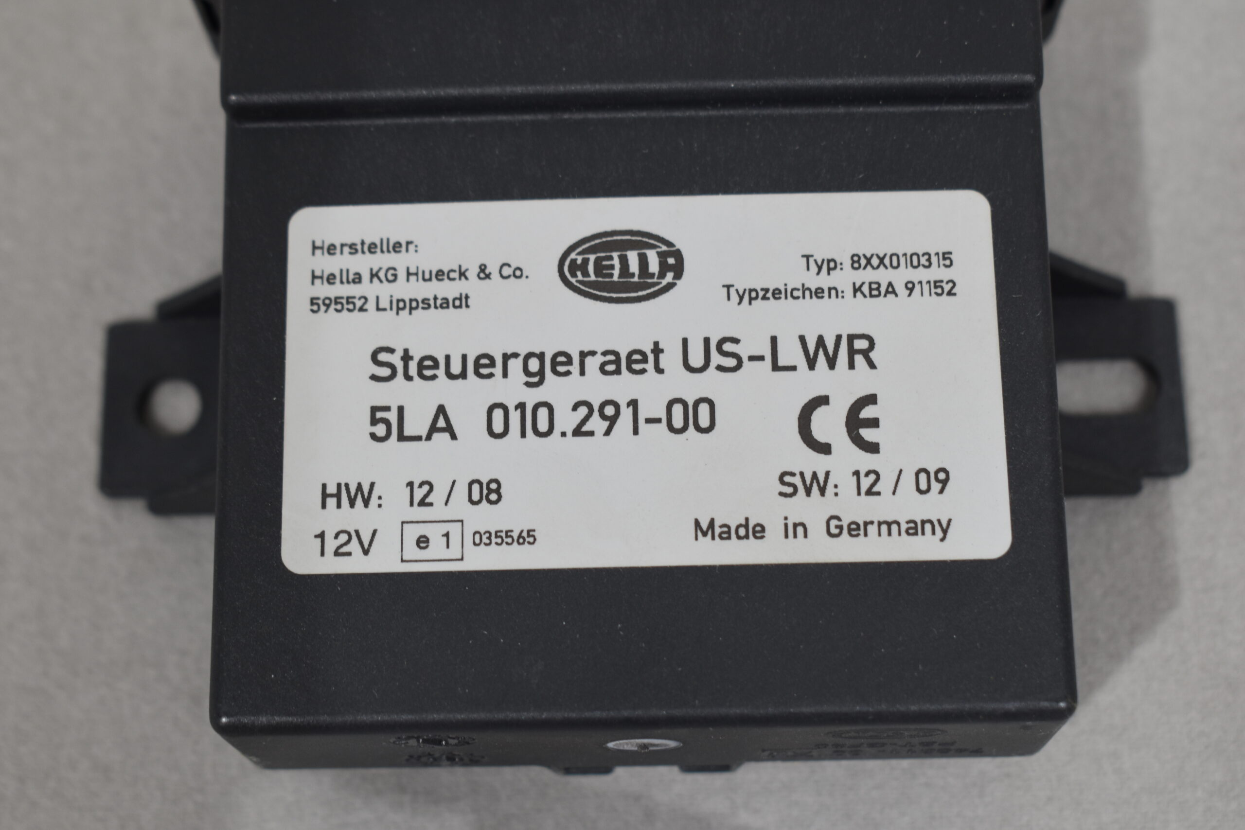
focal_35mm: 69
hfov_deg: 29.2
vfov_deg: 19.7
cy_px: 415
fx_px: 2386
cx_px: 622
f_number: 7.1
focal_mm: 46
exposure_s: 1/60
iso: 400
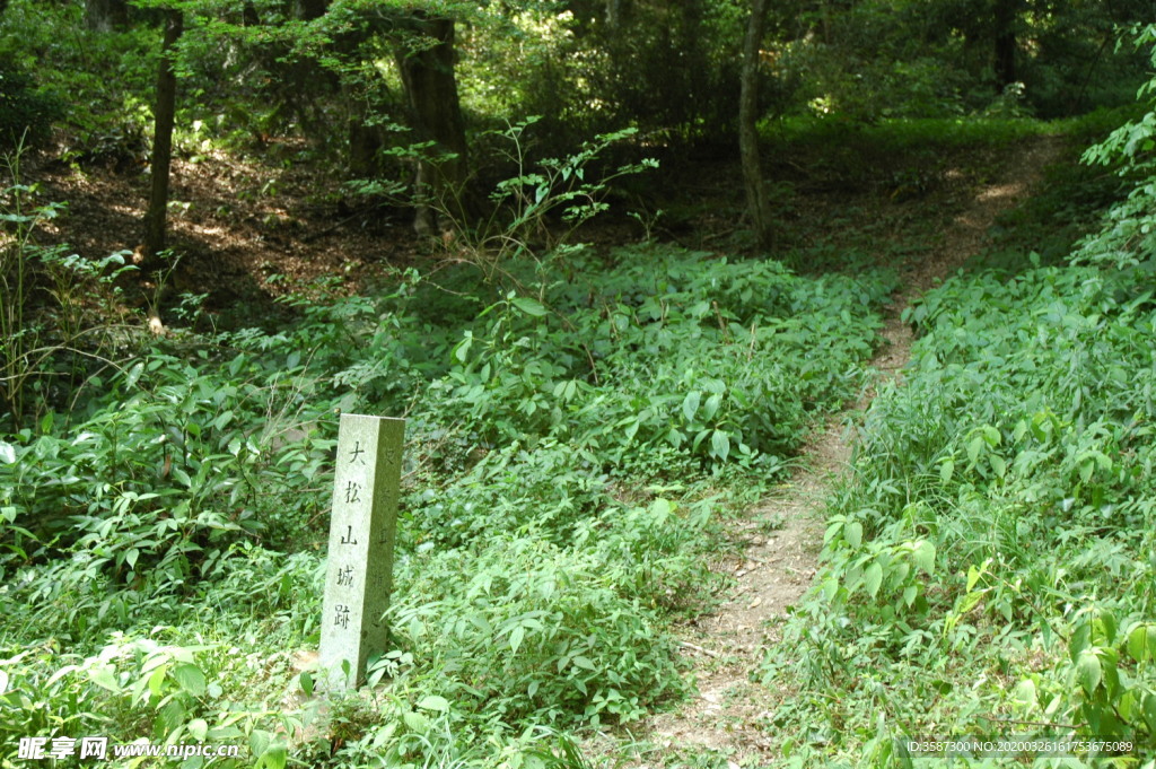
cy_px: 384
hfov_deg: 42.4
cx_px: 578
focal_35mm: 46
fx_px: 1492
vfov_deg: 28.9
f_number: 4
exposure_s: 1/50
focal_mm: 31
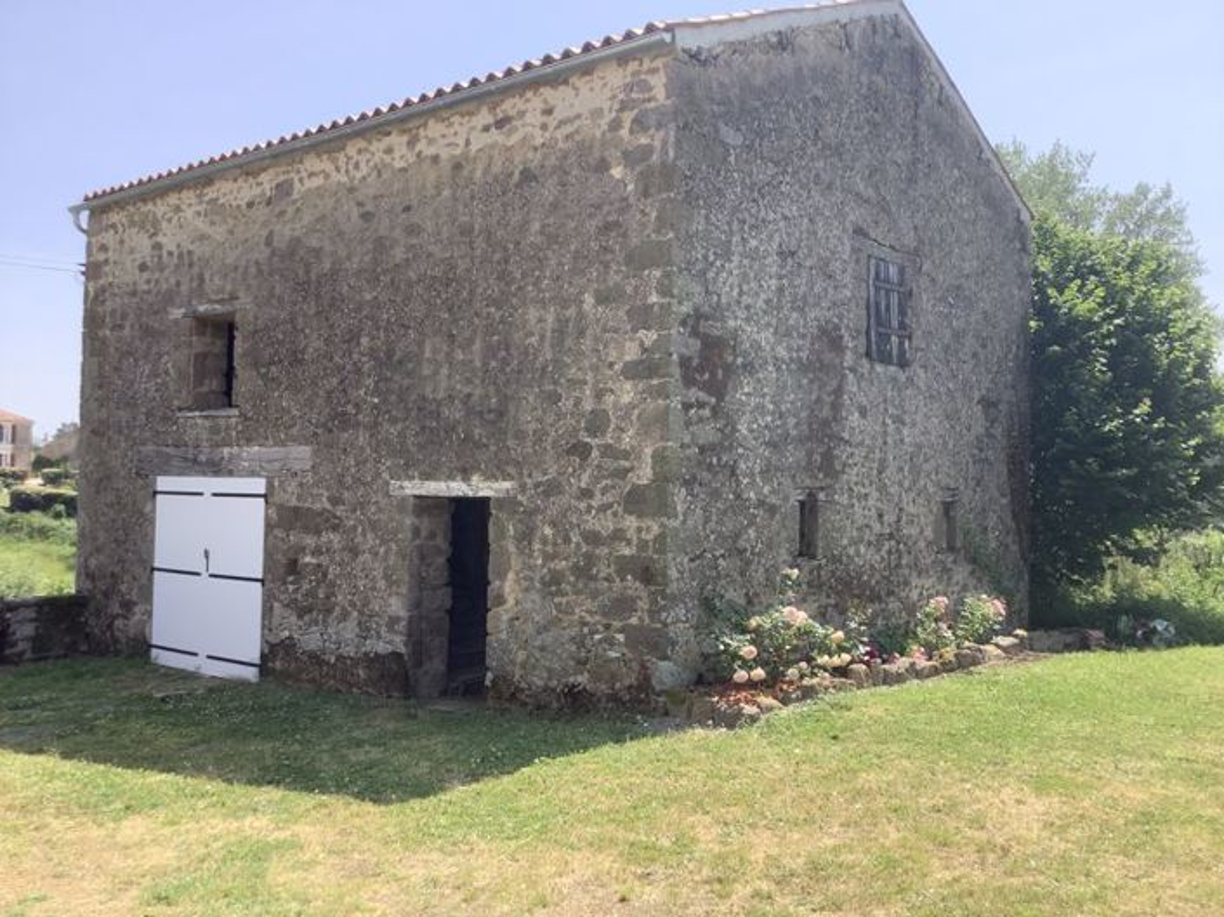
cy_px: 458
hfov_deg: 58.4
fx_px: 1096
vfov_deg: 45.4
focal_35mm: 31
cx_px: 612
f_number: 2.4
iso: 25
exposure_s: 1/460
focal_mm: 3.3
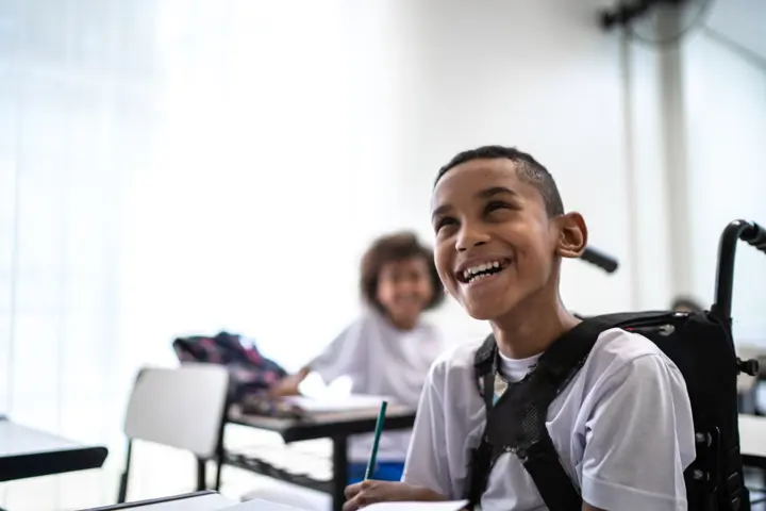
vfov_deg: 37.9
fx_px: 745
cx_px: 383
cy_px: 256
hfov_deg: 54.4
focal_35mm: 35
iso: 250
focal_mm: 35
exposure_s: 1/160
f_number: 1.4
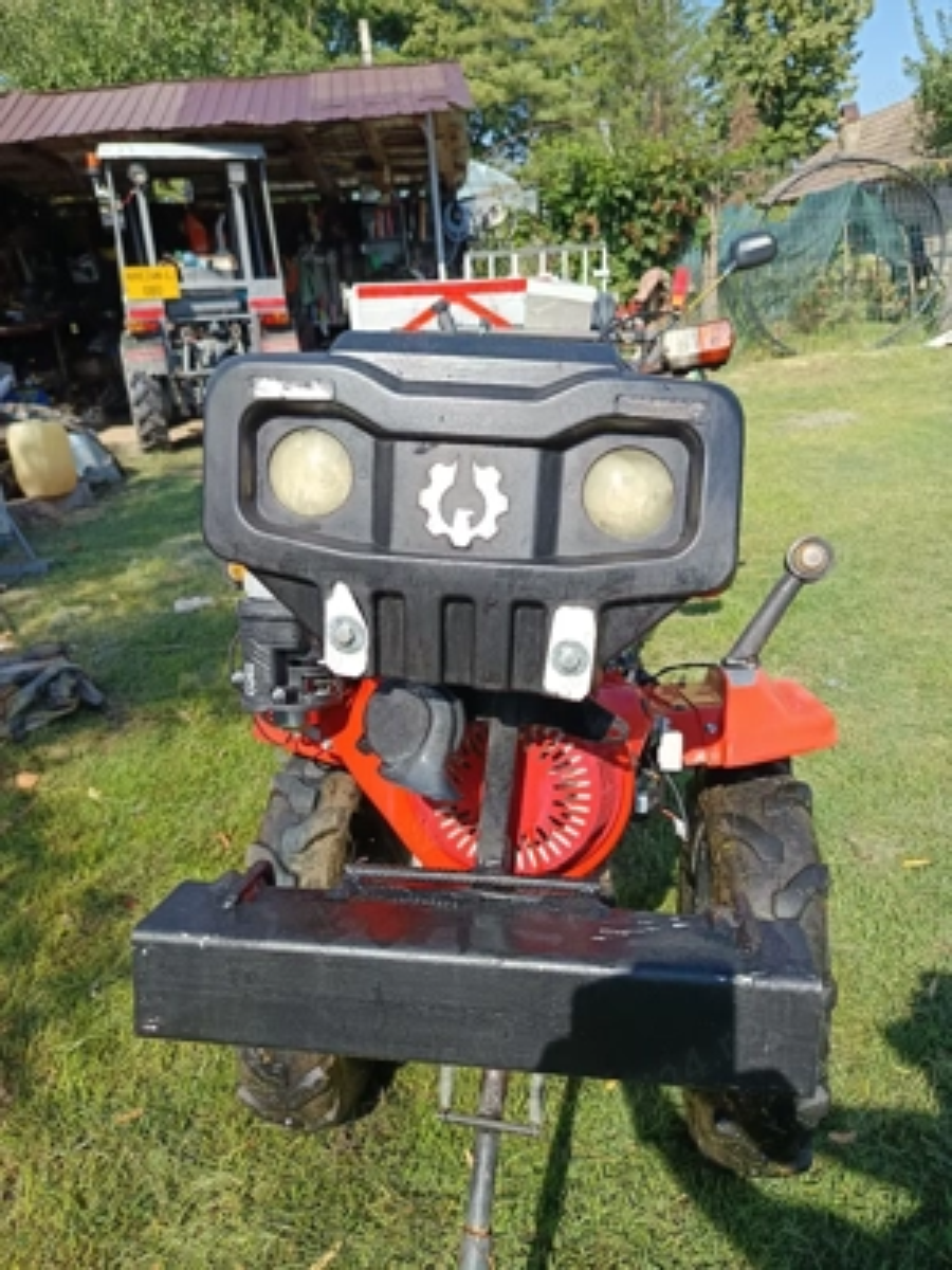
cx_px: 476
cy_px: 635
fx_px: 880
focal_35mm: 24
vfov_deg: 71.6
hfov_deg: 56.8
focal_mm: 5.31
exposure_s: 1/345
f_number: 1.7
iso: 50
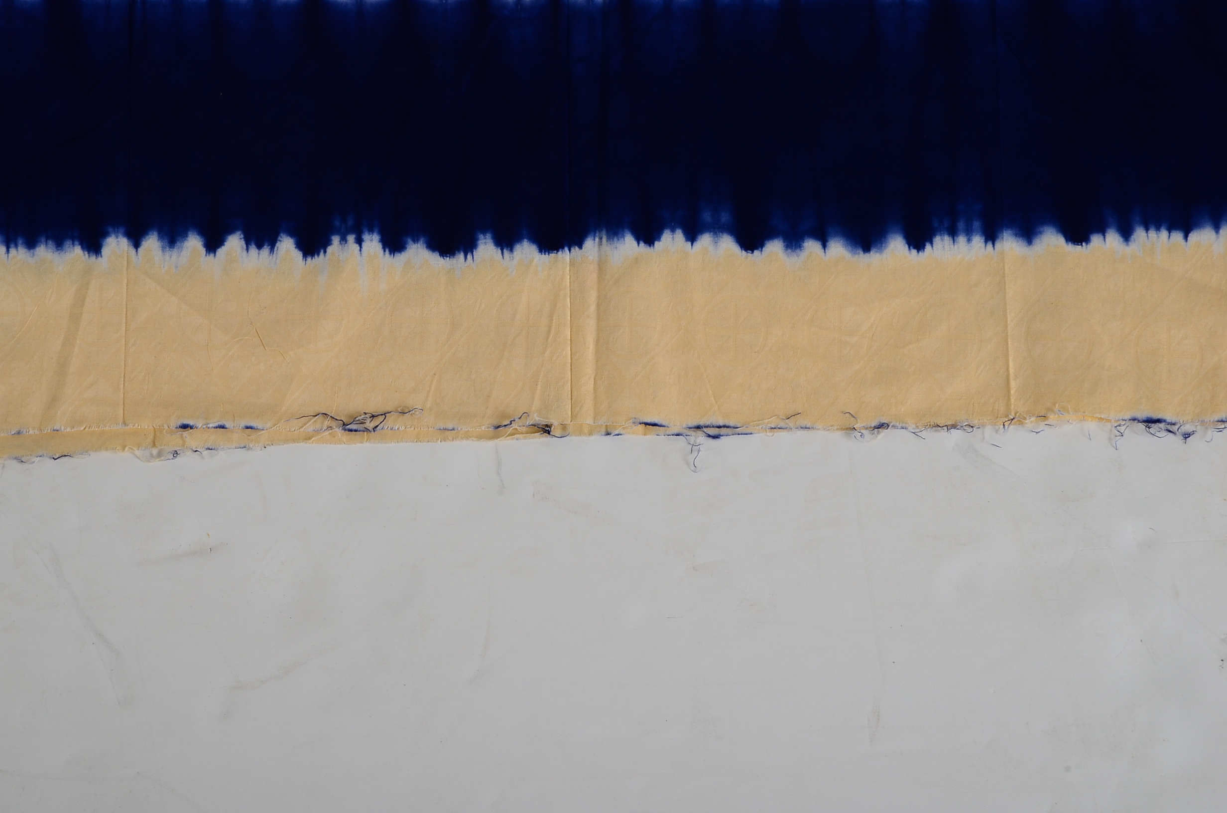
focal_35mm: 158
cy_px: 406
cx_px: 614
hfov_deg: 13.1
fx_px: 5357
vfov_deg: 8.7
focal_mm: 105
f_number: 16
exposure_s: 1/160
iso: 320
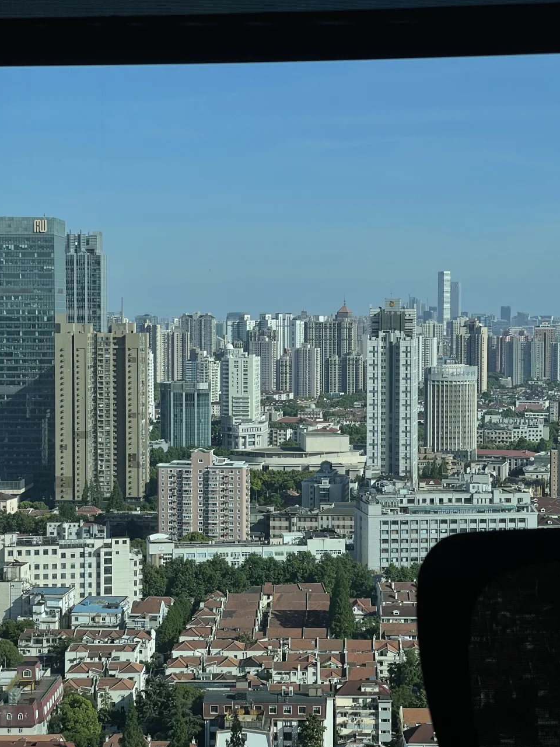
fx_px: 1553
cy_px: 390
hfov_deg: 20.4
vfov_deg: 27.0
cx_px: 290
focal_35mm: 72
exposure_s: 1/1672
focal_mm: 7.5
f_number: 2.2
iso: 32
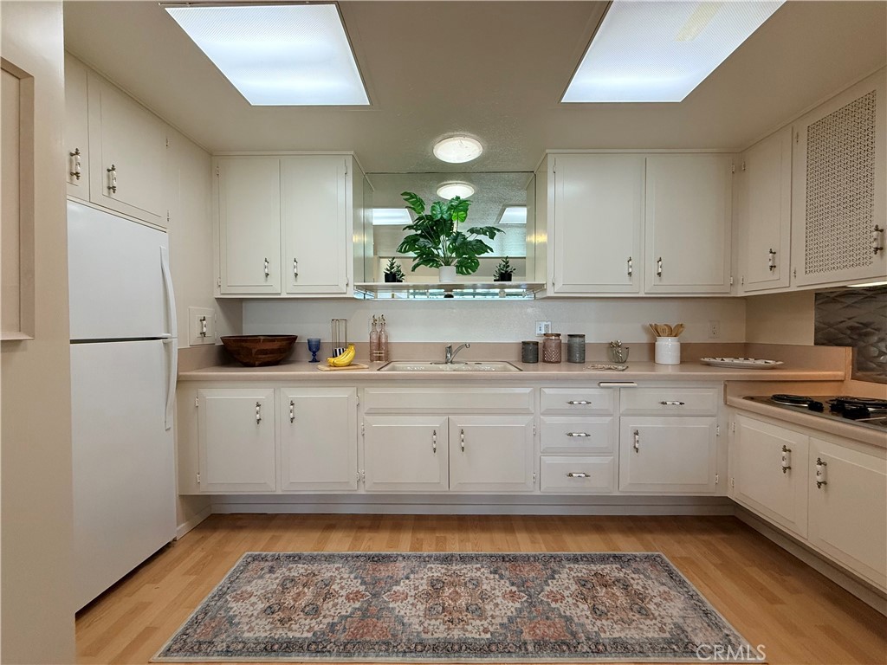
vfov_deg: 85.7
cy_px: 332
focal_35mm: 14
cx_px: 444
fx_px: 359
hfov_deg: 102.1
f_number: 2.2
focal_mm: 2.22
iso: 200
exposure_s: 1/120
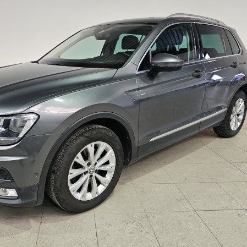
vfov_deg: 55.6
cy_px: 118
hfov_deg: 54.8
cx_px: 88
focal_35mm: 29
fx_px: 234
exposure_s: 1/180
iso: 80
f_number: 1.7
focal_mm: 6.3
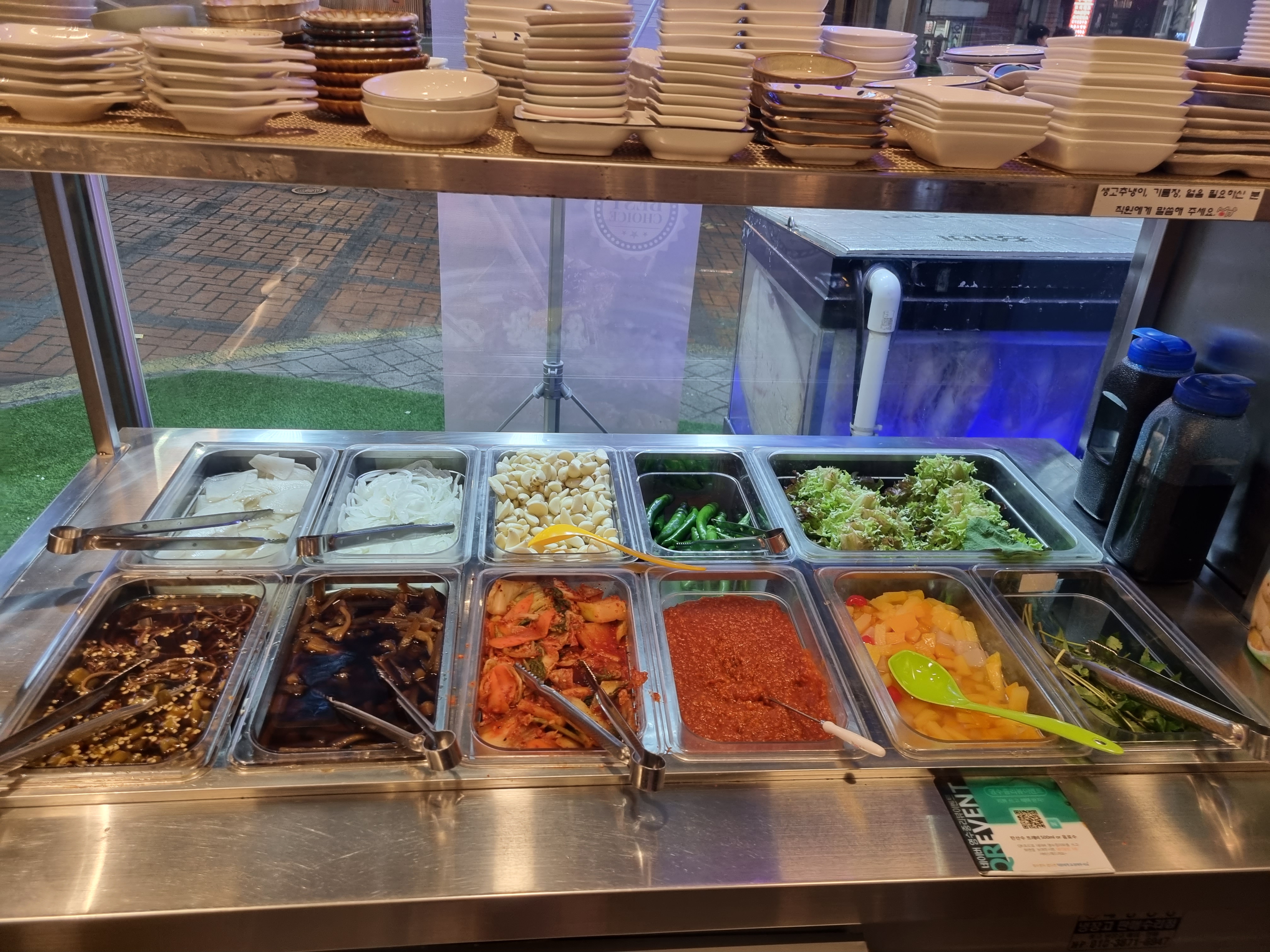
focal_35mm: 26
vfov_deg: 53.1
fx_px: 954
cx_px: 635
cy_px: 476
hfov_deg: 67.3
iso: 200
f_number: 1.8
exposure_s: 1/60
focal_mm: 5.4
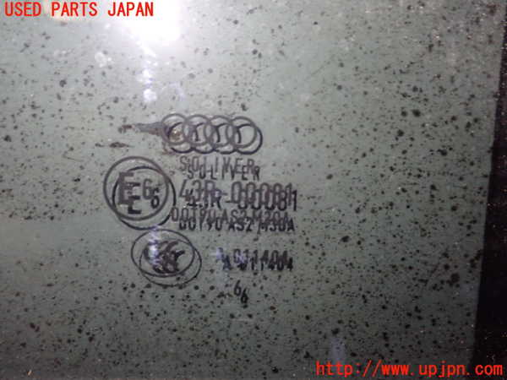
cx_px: 254
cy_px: 190
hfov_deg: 46.8
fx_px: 586
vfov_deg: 36.0
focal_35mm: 40
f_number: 2.8
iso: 800
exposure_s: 1/30
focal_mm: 7.34
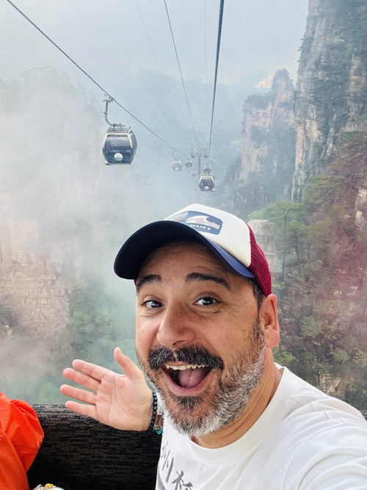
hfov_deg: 46.8
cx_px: 184
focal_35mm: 30
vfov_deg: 60.0
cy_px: 245
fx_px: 424
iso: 80
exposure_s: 1/82
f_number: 1.9
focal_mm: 2.69
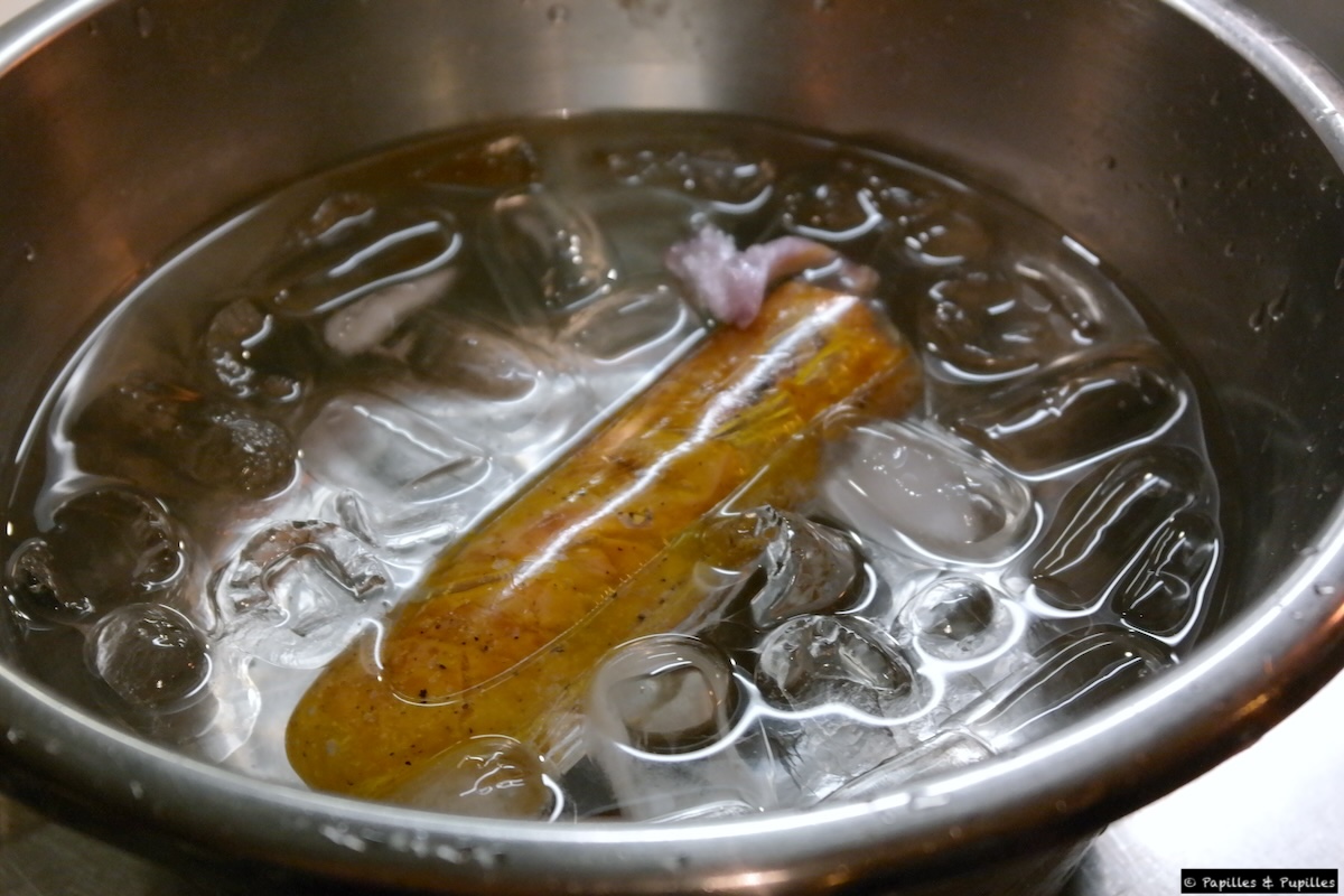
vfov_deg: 17.7
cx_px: 672
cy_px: 448
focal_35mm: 77
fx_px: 2874
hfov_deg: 26.3
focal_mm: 50
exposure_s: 1/80
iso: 1600
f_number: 5.6
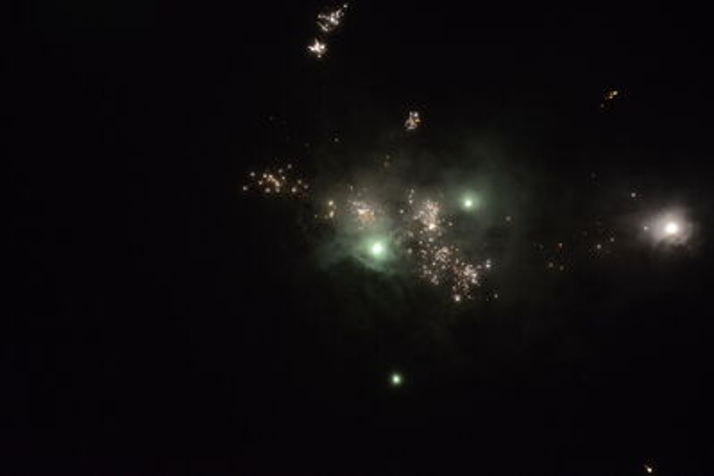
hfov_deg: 53.1
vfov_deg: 36.9
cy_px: 238
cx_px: 357
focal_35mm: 36
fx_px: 714
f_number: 4
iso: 6400
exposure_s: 1/100
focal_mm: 36
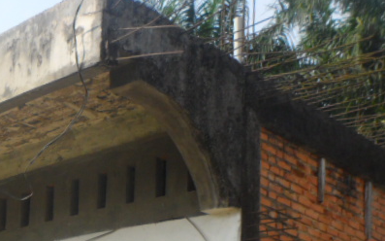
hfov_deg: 26.7
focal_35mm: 71
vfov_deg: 16.8
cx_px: -37
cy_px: 353
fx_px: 745
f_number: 3.3
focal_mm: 4.9
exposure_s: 1/750
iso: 80
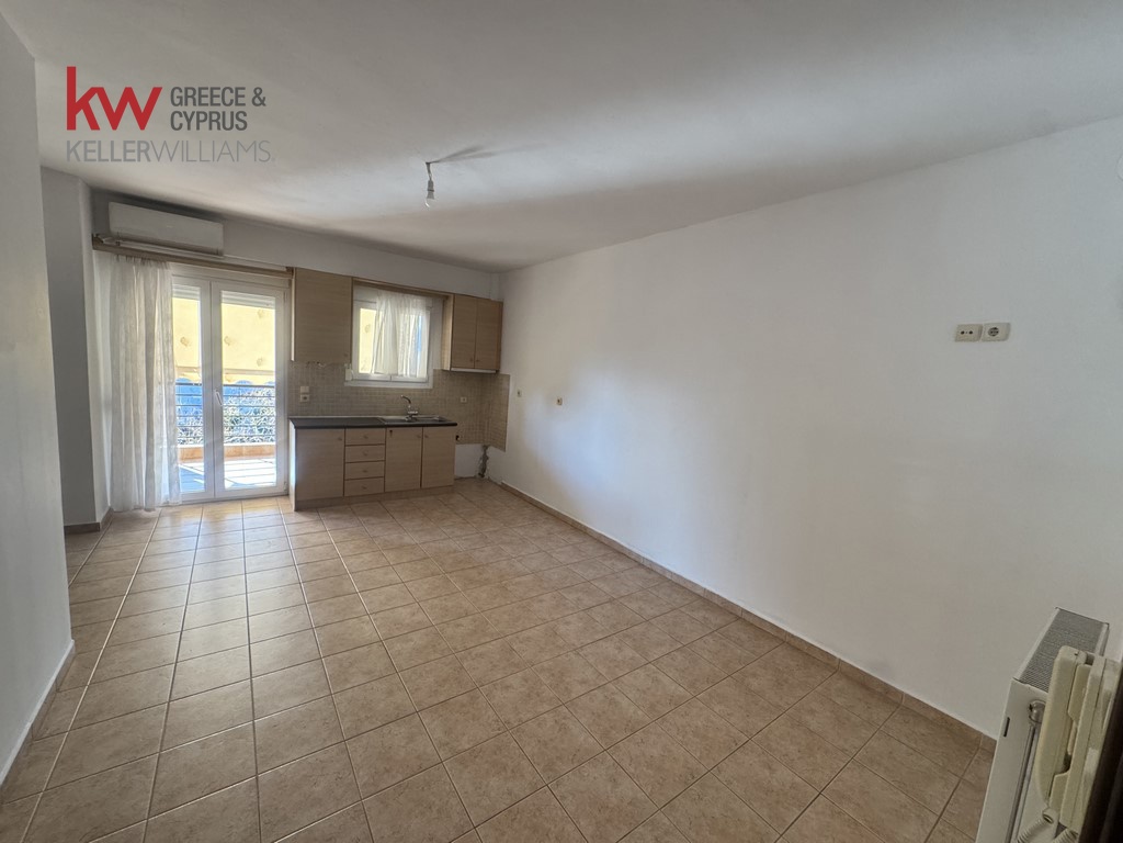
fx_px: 454
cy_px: 422
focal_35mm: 14
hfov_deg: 102.1
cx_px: 562
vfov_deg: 85.7
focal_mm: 2.22
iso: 250
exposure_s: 1/99
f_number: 2.2
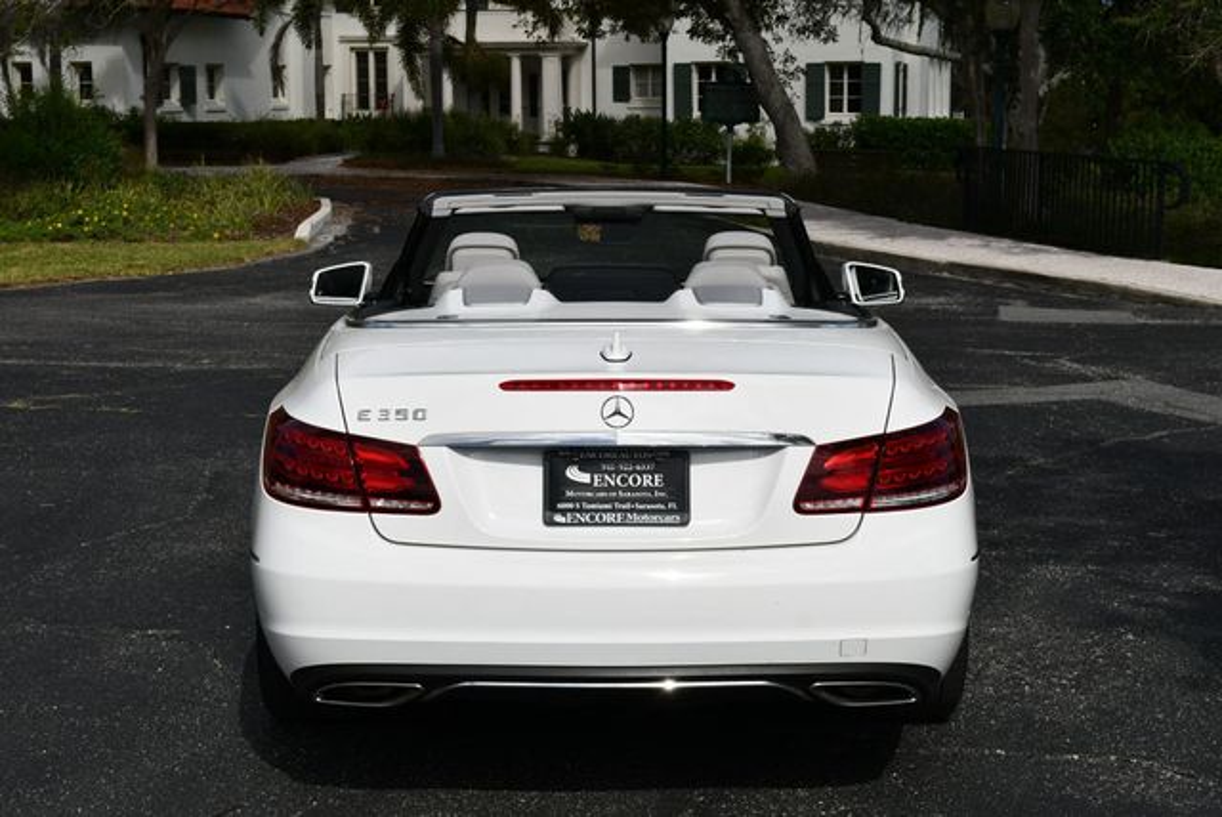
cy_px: 408
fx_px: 2174
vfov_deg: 21.3
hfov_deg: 31.4
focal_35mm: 64
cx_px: 611
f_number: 10
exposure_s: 1/400
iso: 100
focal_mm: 32
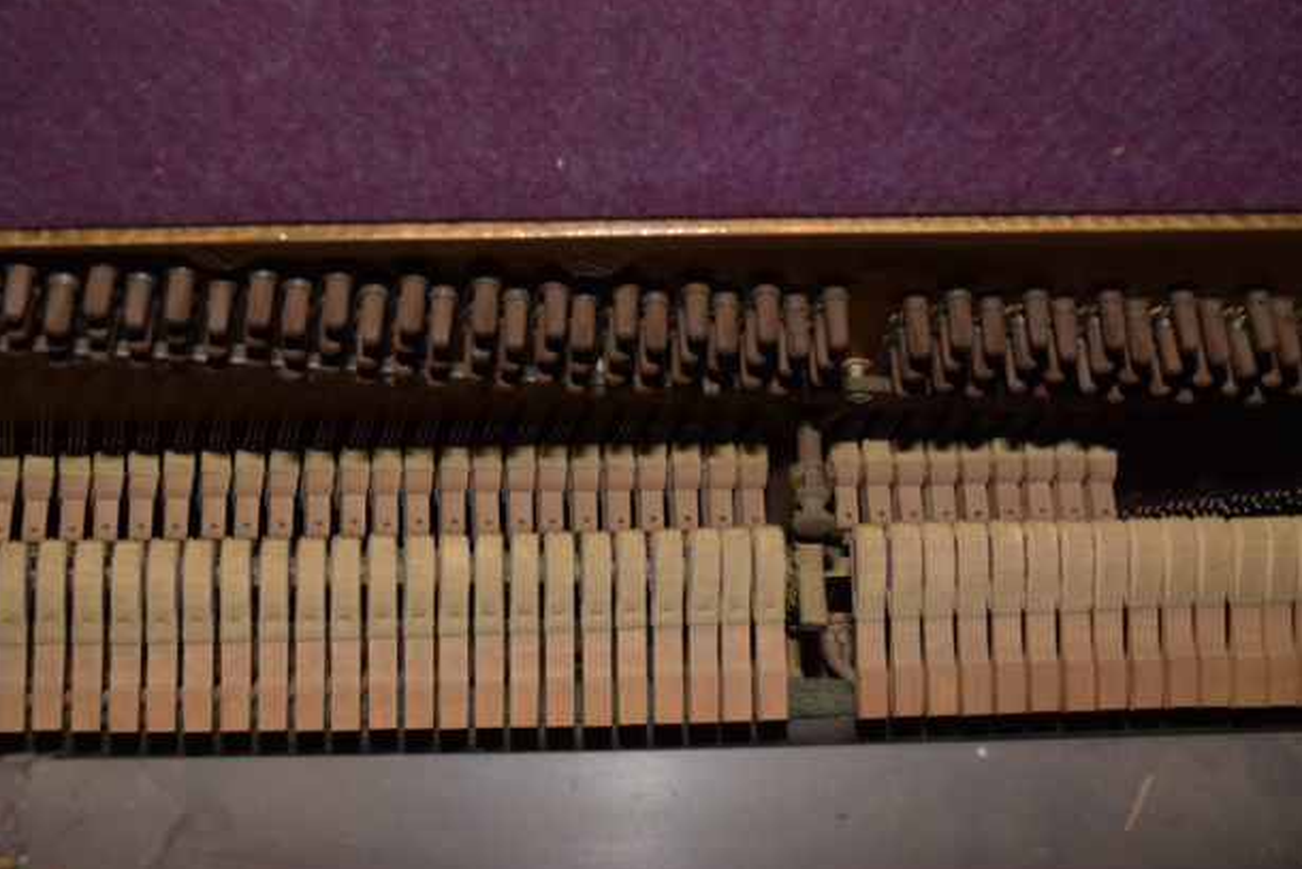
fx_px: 1538
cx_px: 630
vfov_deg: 31.5
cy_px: 432
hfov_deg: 45.9
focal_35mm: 43
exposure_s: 1/125
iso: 800
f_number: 5.6
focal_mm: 27
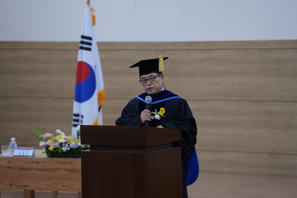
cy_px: 99
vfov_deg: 6.9
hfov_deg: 10.3
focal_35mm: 200
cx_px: 148
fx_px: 1650
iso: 500
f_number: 2.8
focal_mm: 200
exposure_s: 1/125
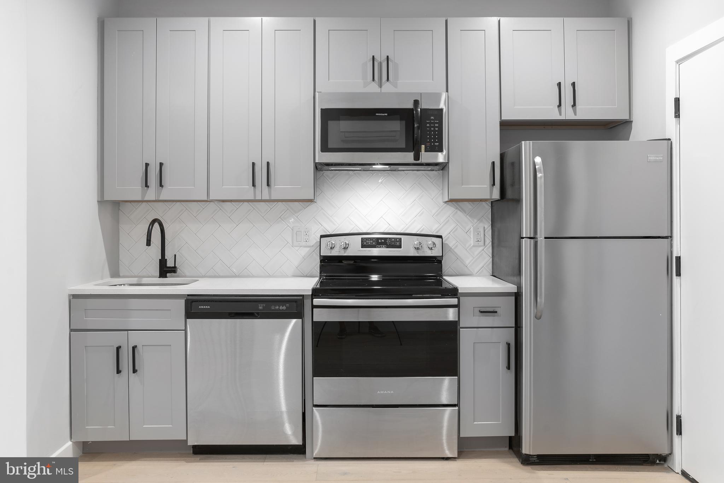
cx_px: 362
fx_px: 583
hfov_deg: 63.6
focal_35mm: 29
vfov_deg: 45.0
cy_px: 242
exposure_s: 1/3
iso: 160
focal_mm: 29
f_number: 8
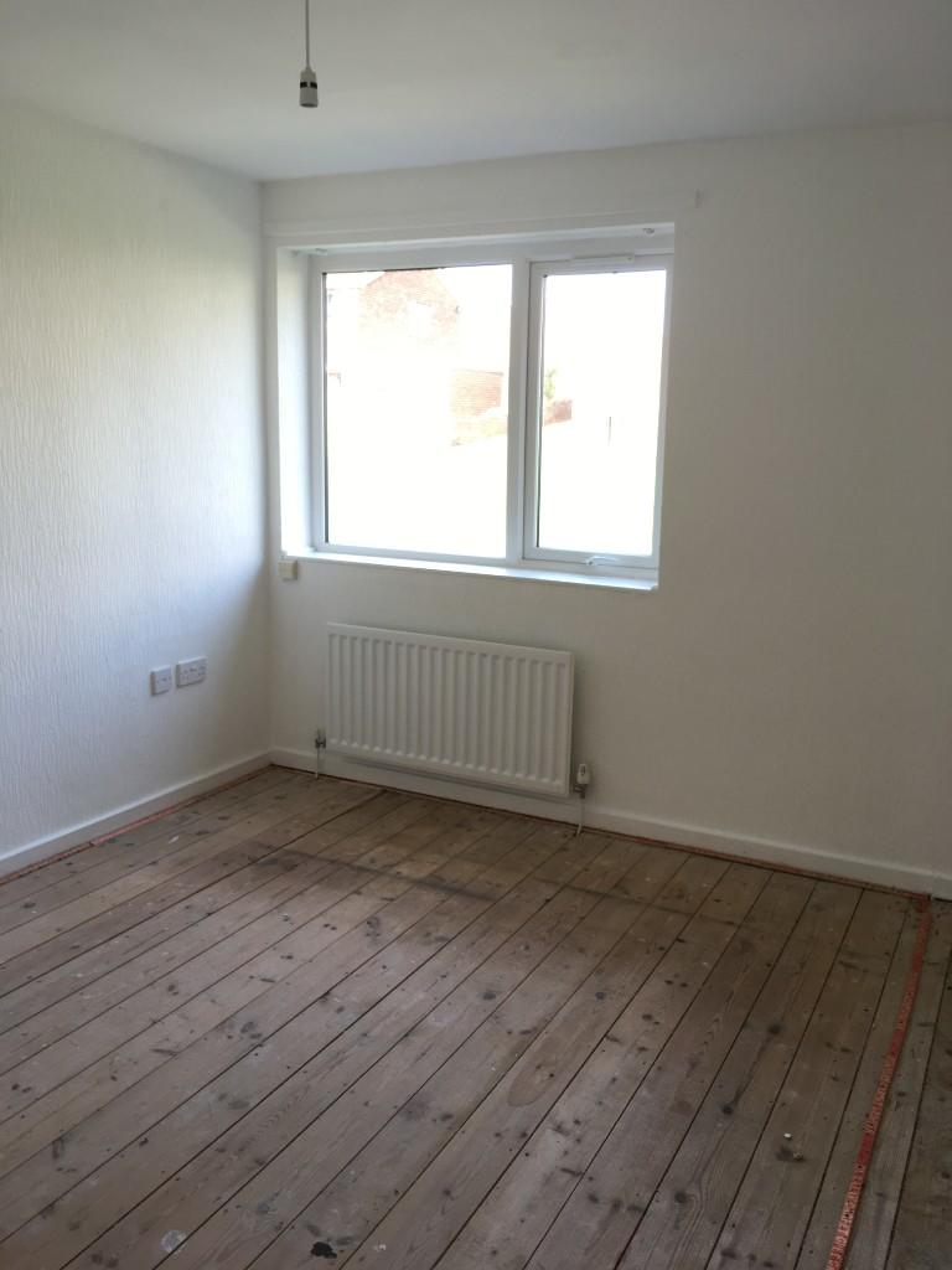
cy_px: 635
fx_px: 1063
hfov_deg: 48.2
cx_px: 476
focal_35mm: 29
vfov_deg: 61.7
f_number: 2.2
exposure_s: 1/50
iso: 32
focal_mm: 4.15
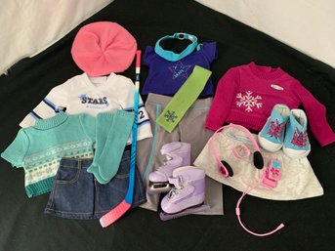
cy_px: 126
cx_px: 168
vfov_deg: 53.0
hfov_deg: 67.3
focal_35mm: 26
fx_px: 252
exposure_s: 1/40
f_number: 1.8
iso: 400
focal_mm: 4.25
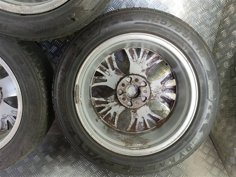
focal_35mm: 27
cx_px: 118
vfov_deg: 51.4
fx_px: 184
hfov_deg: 65.3
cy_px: 88
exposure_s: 1/50
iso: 198
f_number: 1.6
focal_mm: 4.11
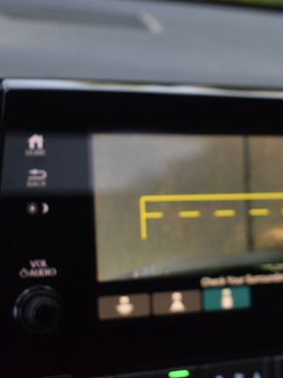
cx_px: 204
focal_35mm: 74
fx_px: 807
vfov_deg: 26.3
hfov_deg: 19.8
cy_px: 189
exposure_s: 1/200
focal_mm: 34
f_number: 4.5
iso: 800
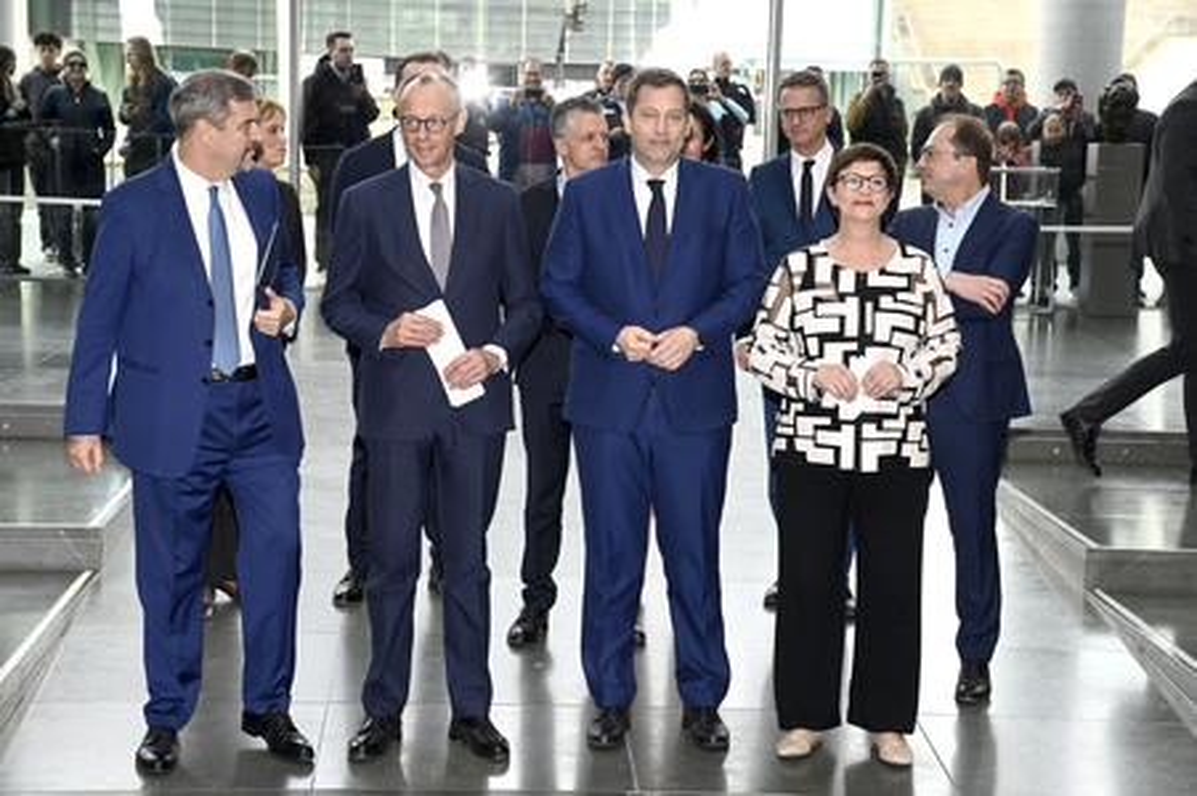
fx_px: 2857
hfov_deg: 23.7
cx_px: 598
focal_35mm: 86
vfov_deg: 15.9
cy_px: 398
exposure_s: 1/250
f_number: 9
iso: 2000
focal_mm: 86
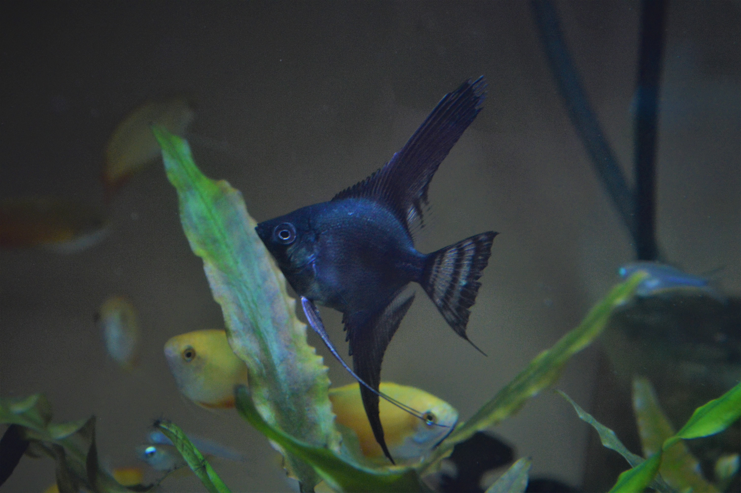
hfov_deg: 24.6
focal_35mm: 82
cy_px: 246
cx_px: 370
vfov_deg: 16.5
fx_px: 1697
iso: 800
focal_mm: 55
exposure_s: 1/100
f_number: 8
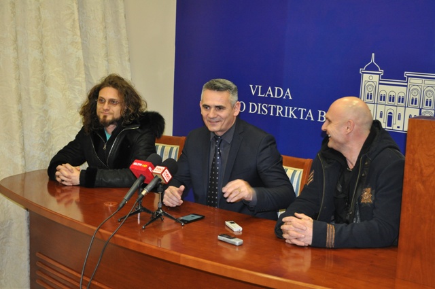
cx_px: 218
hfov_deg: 37.9
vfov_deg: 25.7
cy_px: 144
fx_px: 634
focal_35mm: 52
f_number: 5
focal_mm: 35
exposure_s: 1/60
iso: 800
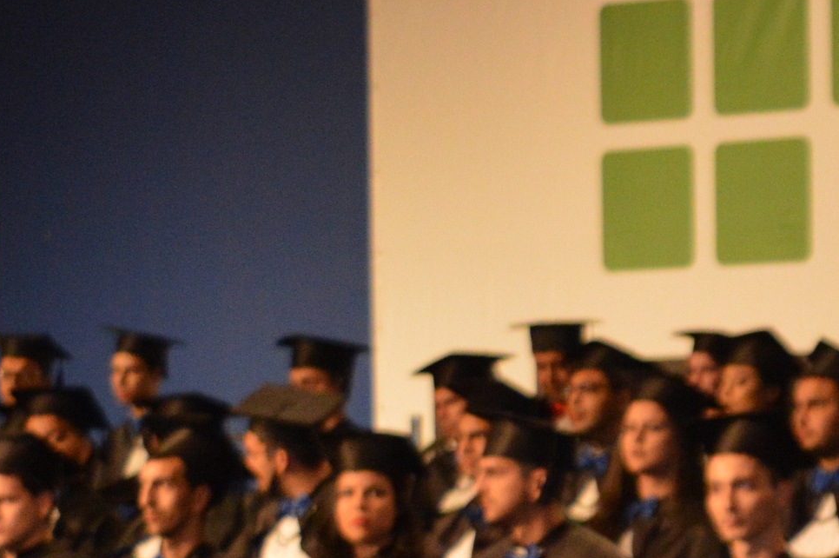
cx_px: 1423
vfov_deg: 7.8
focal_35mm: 174
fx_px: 4051
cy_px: 694
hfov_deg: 11.2
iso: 1100
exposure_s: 1/60
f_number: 4.2
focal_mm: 28
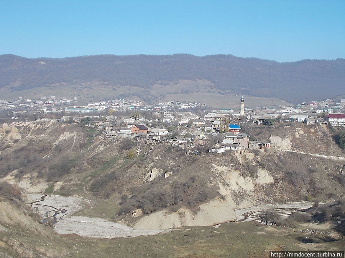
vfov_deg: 29.1
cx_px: 172
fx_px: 498
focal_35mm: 50
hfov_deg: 38.2
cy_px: 129
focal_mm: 9
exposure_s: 1/80
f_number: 11.3
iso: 80
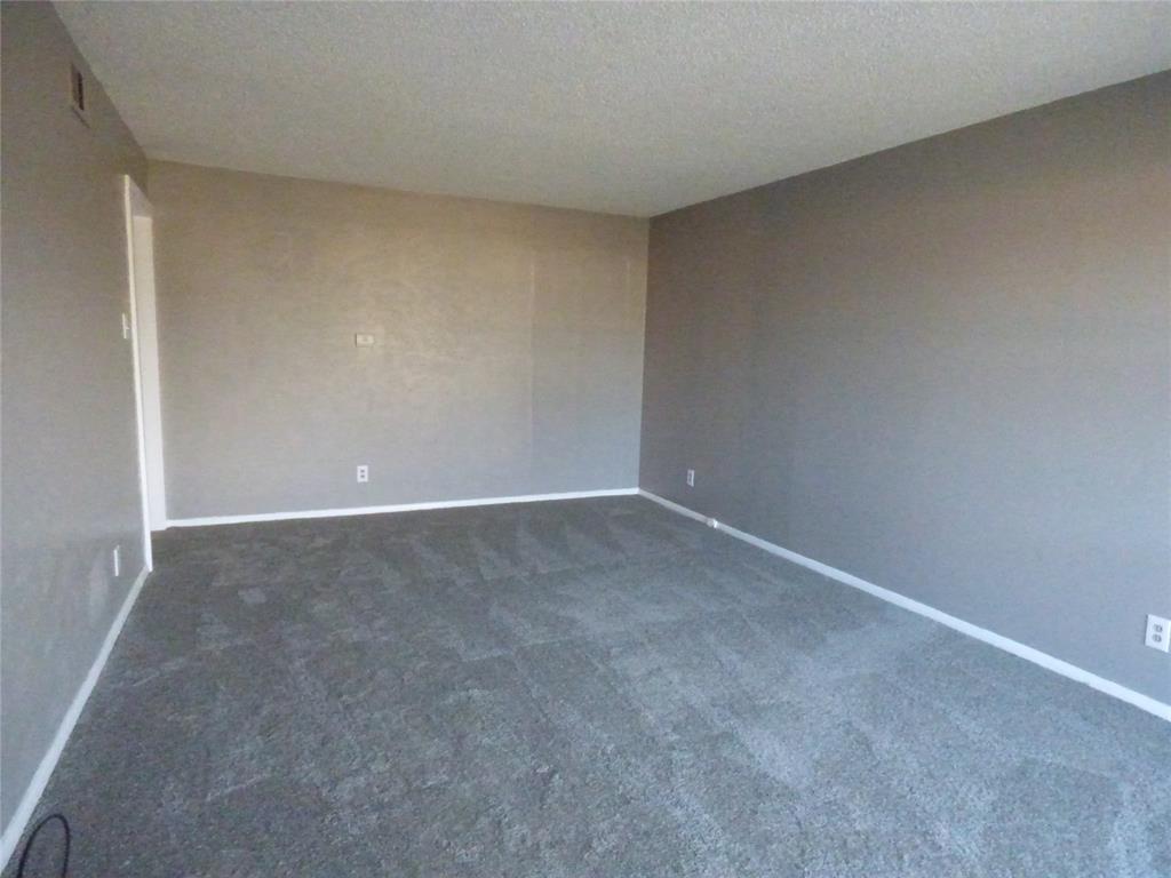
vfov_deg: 66.0
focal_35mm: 20
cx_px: 586
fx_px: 677
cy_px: 439
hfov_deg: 81.7
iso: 3200
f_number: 8
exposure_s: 1/60
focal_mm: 3.58
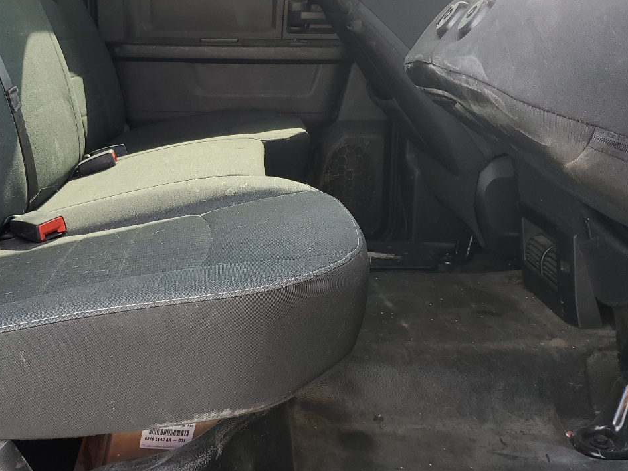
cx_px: 249
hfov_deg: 42.7
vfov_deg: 32.8
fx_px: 798
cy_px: 286
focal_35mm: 44
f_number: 1.5
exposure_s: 1/175
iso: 50
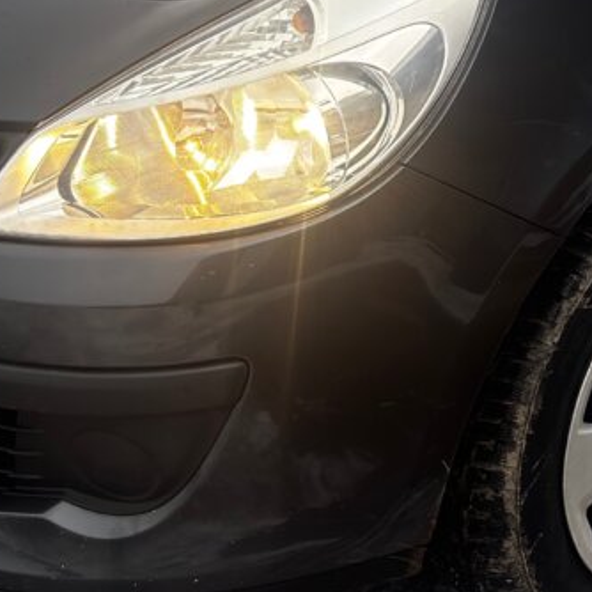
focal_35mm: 111
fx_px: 2148
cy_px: -11
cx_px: 583
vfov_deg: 15.4
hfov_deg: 15.4
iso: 40
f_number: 1.6
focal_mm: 5.96
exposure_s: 1/129
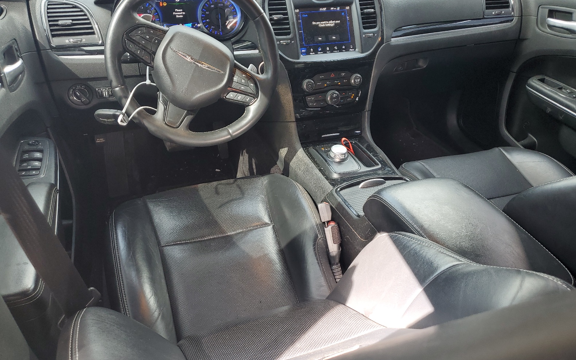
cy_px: 184
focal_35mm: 28
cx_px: 292
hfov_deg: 66.5
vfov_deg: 44.5
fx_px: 439
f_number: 1.5
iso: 53
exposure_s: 1/60.2
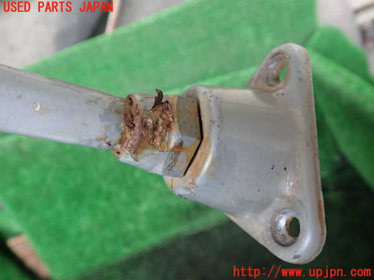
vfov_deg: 46.8
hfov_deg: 60.0
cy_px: 140
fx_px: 324
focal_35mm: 30
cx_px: 187
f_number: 2.3
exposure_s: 1/30
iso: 320
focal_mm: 5.4
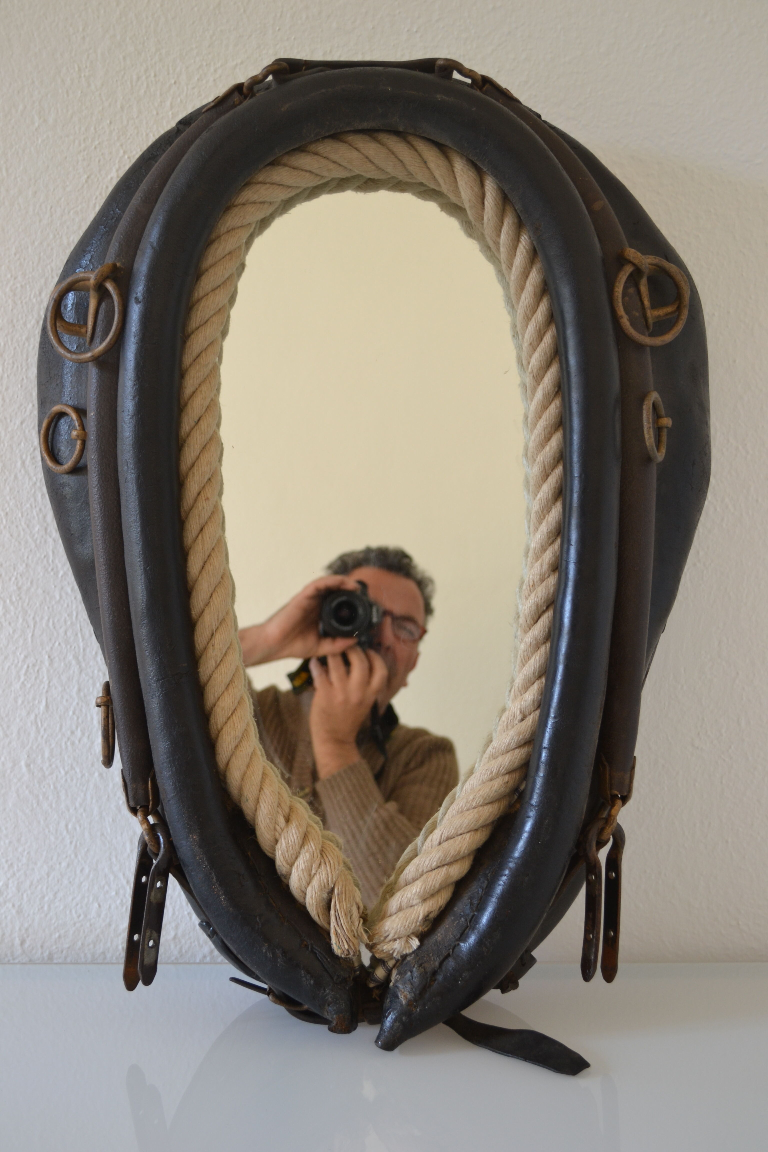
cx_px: 384
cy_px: 576
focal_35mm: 51
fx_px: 1632
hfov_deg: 26.5
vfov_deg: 38.9
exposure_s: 1/25
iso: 400
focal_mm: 34
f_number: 5
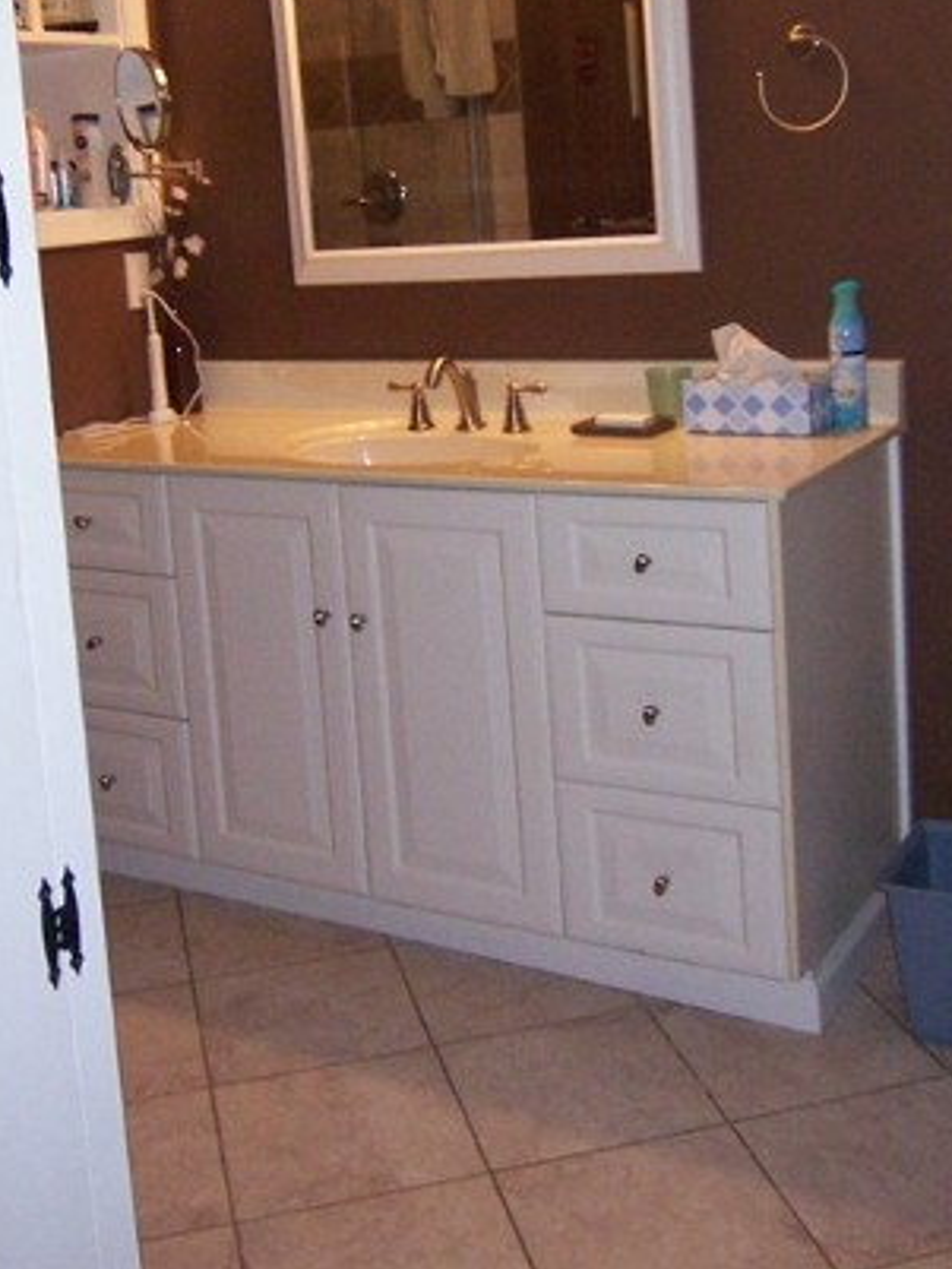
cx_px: 471
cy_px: 411
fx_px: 1613
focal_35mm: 44
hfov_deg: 32.9
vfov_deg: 42.3
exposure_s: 1/30
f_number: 2.8
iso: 200
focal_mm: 3.8
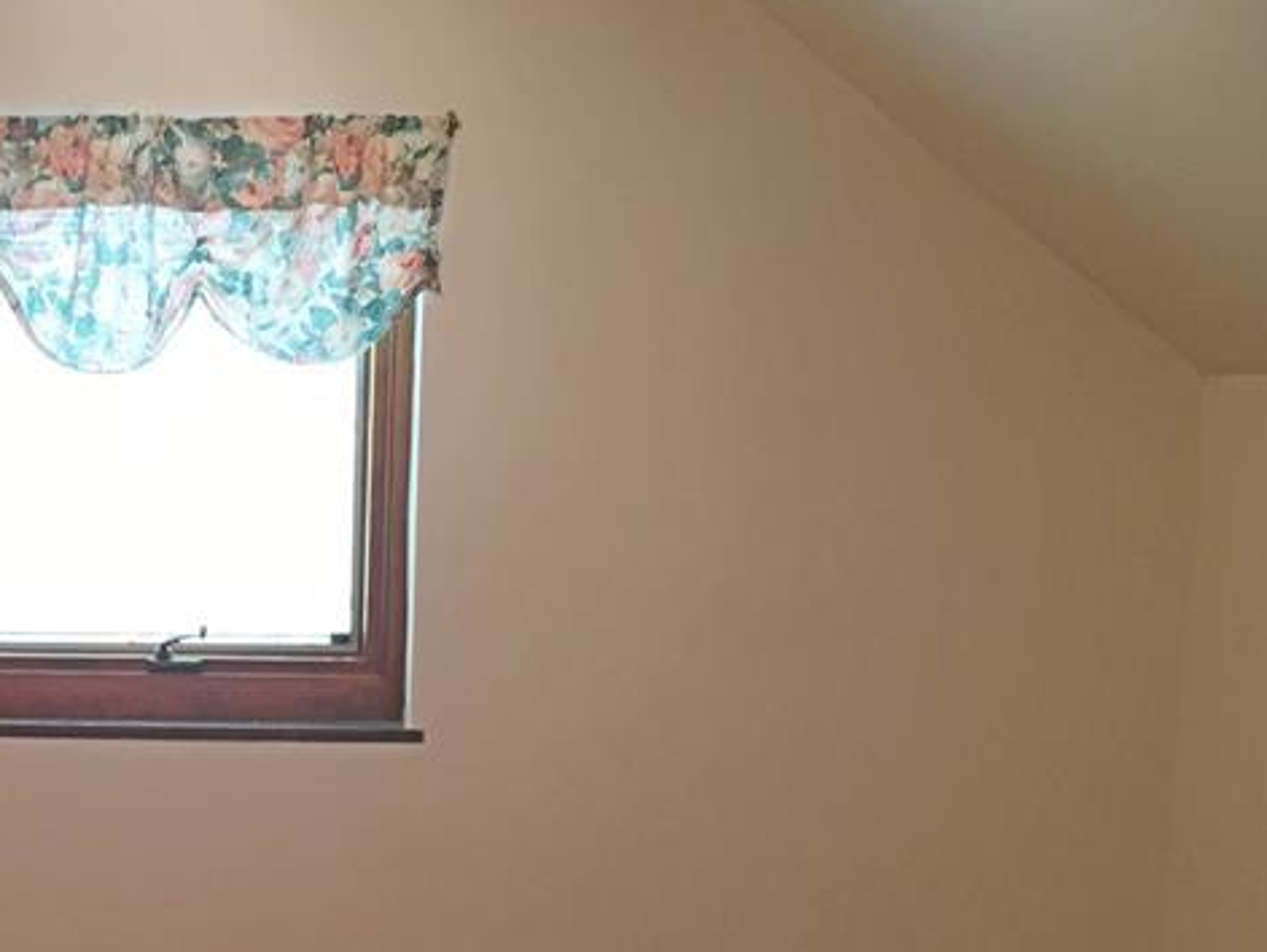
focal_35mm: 63
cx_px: 78
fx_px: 2308
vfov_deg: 23.0
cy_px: 761
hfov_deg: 29.2
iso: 50
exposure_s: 1/30
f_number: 2.2
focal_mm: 4.15
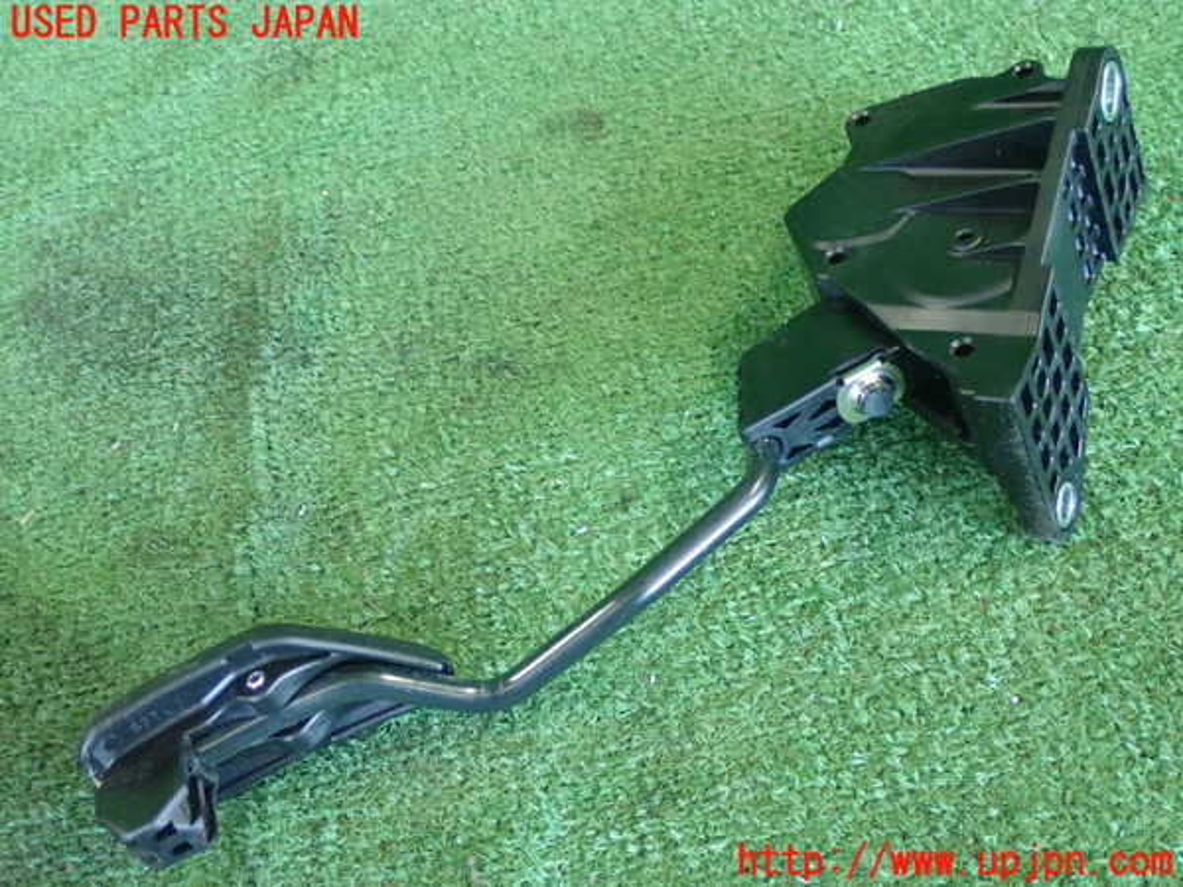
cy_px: 444
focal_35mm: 49
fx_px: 1675
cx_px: 592
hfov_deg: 38.9
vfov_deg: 29.7
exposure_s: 1/50
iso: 1000
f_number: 3.2
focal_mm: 8.99
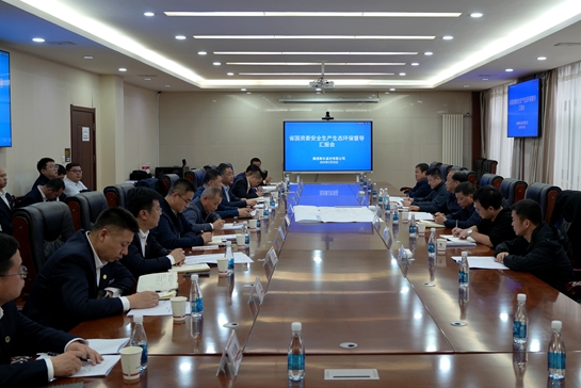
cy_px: 211
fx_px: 533
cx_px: 290
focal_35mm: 33
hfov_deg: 57.2
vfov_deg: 40.0
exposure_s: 1/60
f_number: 4
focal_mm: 30
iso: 400
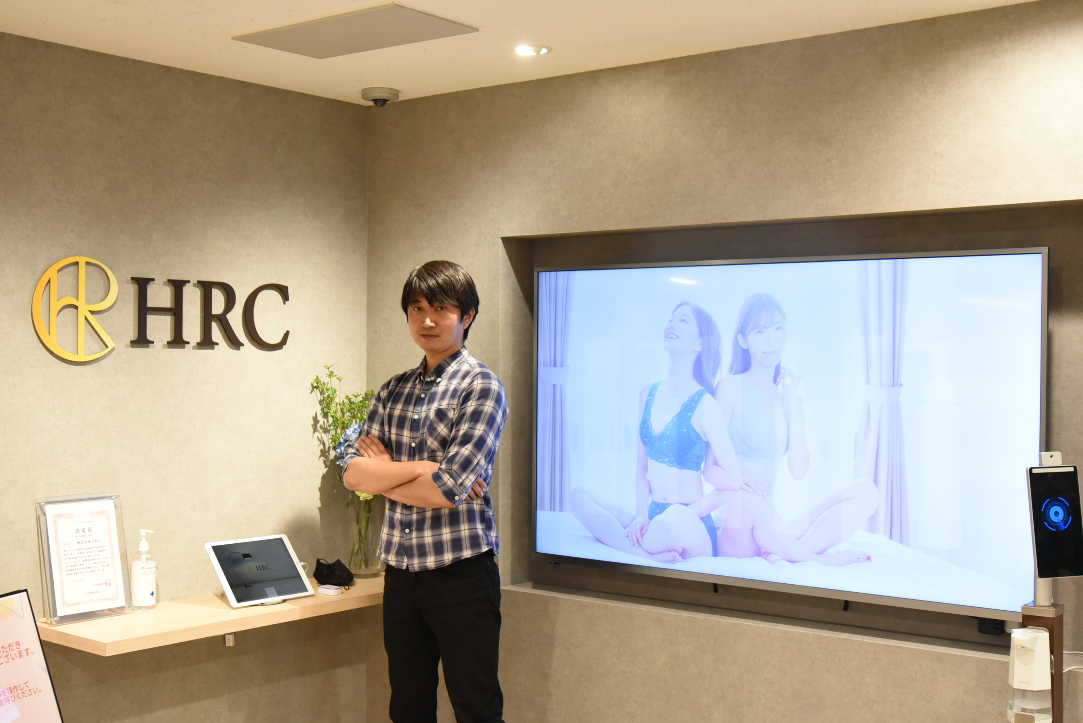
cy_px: 362
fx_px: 1324
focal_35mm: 44
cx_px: 542
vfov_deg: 30.5
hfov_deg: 44.5
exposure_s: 1/125
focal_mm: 44
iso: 4500
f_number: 5.6
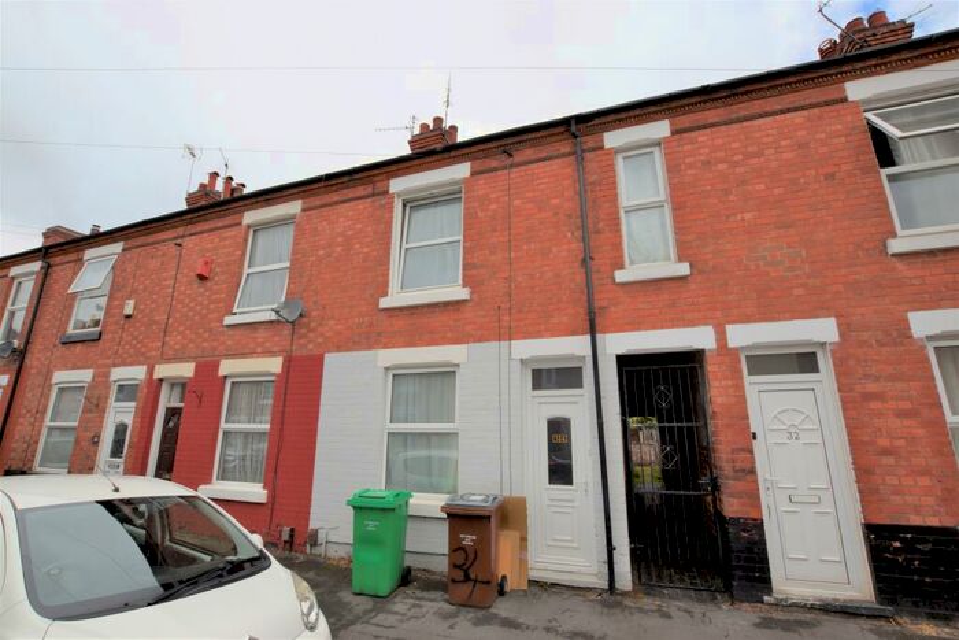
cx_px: 480
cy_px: 320
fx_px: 400
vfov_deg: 77.4
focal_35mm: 15
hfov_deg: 100.4
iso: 100
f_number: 10
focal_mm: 10
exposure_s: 1/200
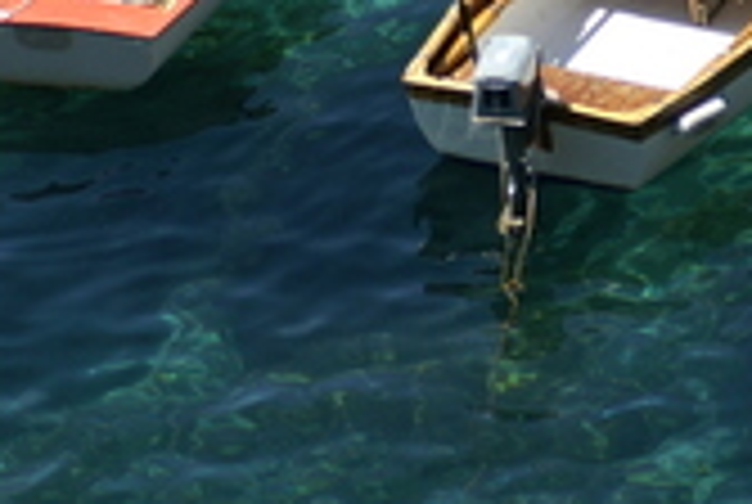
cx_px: 491
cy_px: 104
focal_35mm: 742
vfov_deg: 1.9
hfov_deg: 2.8
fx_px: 15527
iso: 100
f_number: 6.3
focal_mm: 180
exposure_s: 1/500
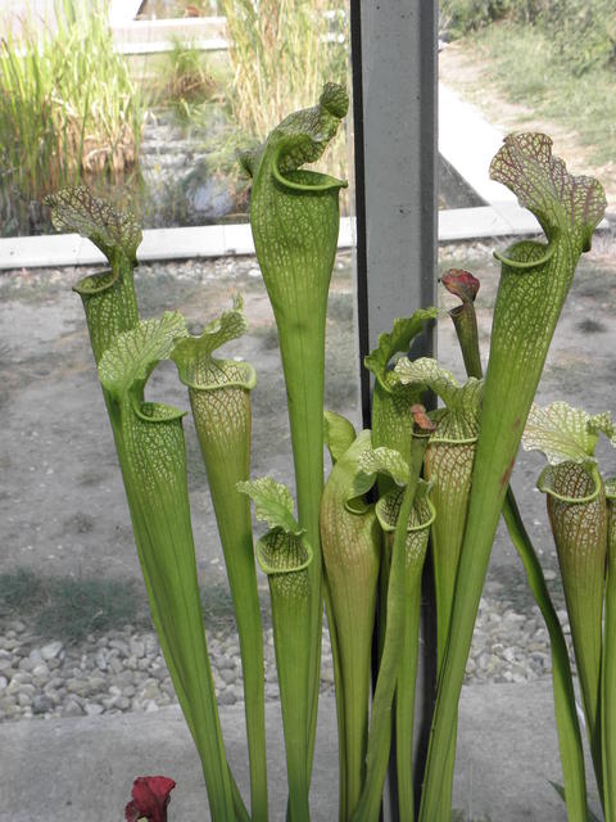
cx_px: 308
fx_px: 1210
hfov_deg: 28.6
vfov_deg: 37.5
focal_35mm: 51
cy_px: 411
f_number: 4.5
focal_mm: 9.22
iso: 64
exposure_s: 1/125
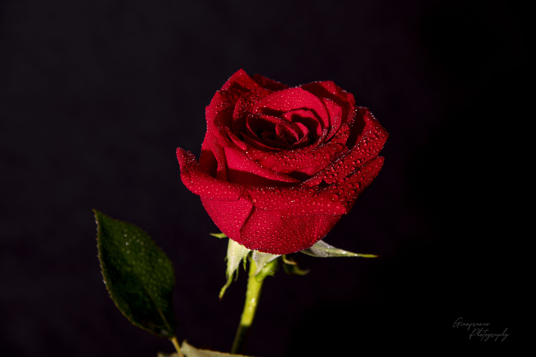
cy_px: 178
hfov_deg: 17.1
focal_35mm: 120
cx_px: 268
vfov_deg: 11.4
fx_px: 1785
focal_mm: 120
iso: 100
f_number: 7.1
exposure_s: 3
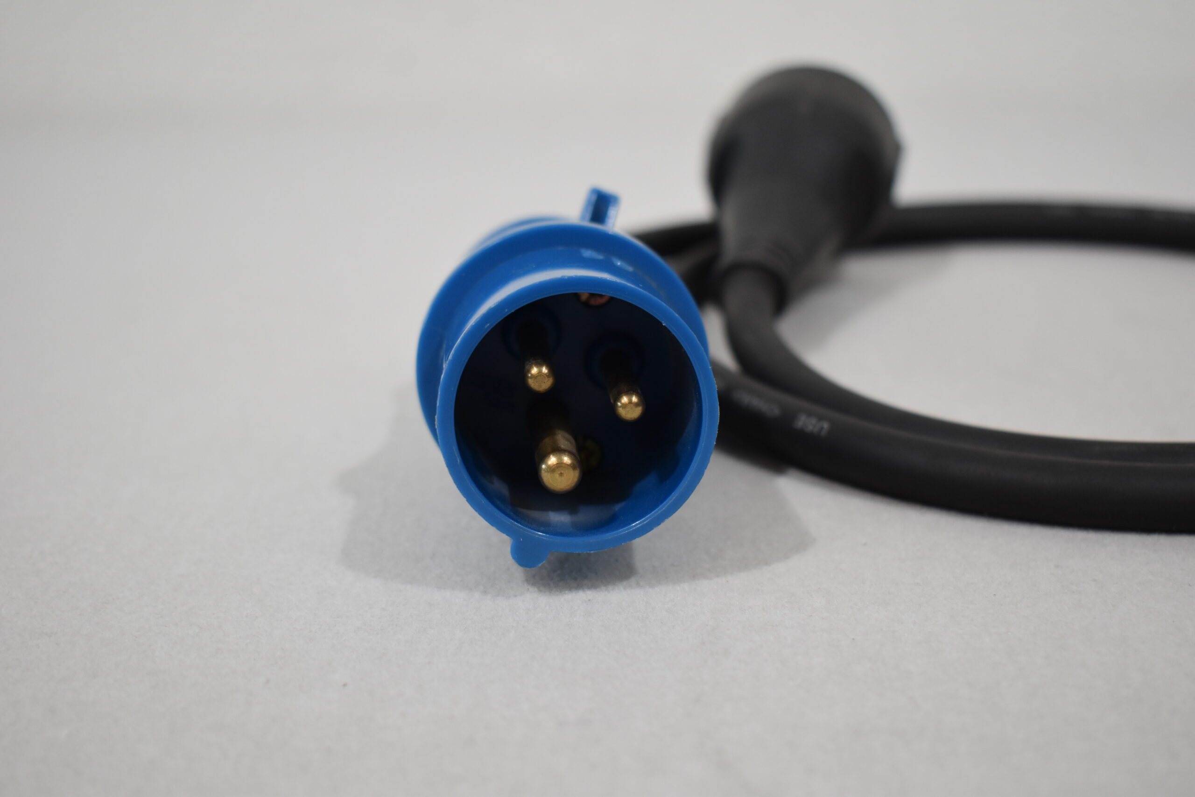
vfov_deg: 25.8
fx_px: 1743
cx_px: 598
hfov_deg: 37.8
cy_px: 398
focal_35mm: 52
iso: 800
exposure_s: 1/200
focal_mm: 35
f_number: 4.5
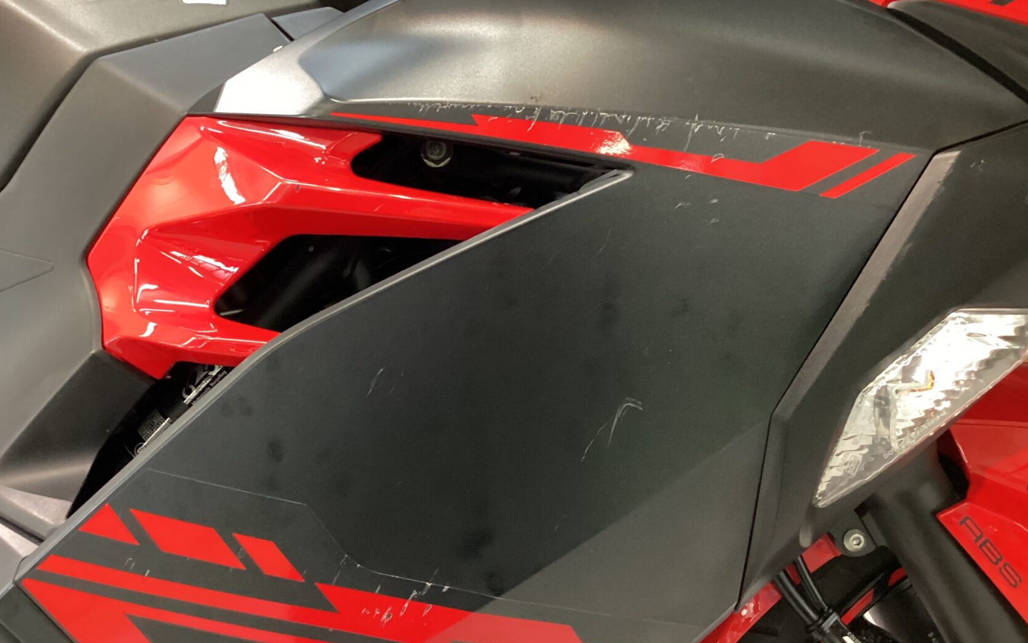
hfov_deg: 51.5
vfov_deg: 33.6
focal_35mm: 38
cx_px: 499
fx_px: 1065
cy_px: 338
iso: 400
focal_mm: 3.3
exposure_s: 1/30
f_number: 2.4
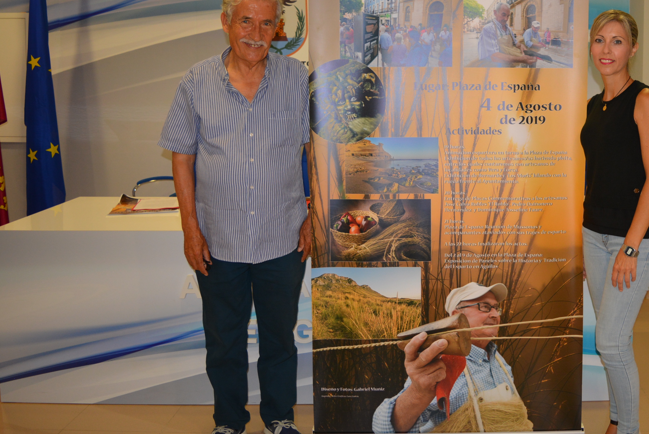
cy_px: 148
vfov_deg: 34.0
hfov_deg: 48.1
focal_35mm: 39
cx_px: 463
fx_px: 704
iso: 450
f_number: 3.5
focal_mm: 18
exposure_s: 1/60
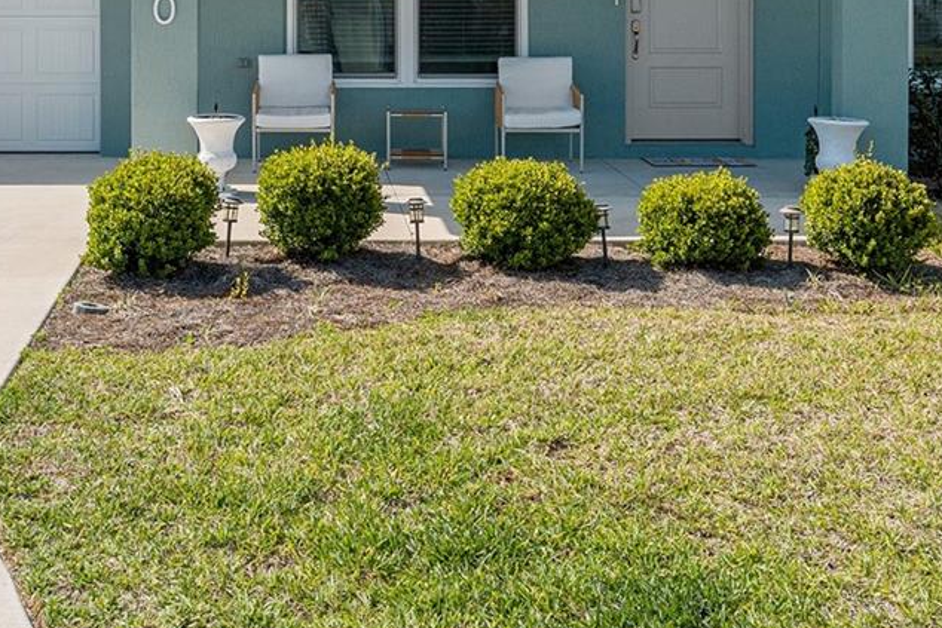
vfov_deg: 22.9
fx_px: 1518
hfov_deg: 34.2
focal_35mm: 58
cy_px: 88
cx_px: 318
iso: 640
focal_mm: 23
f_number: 6.3
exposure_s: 1/2500
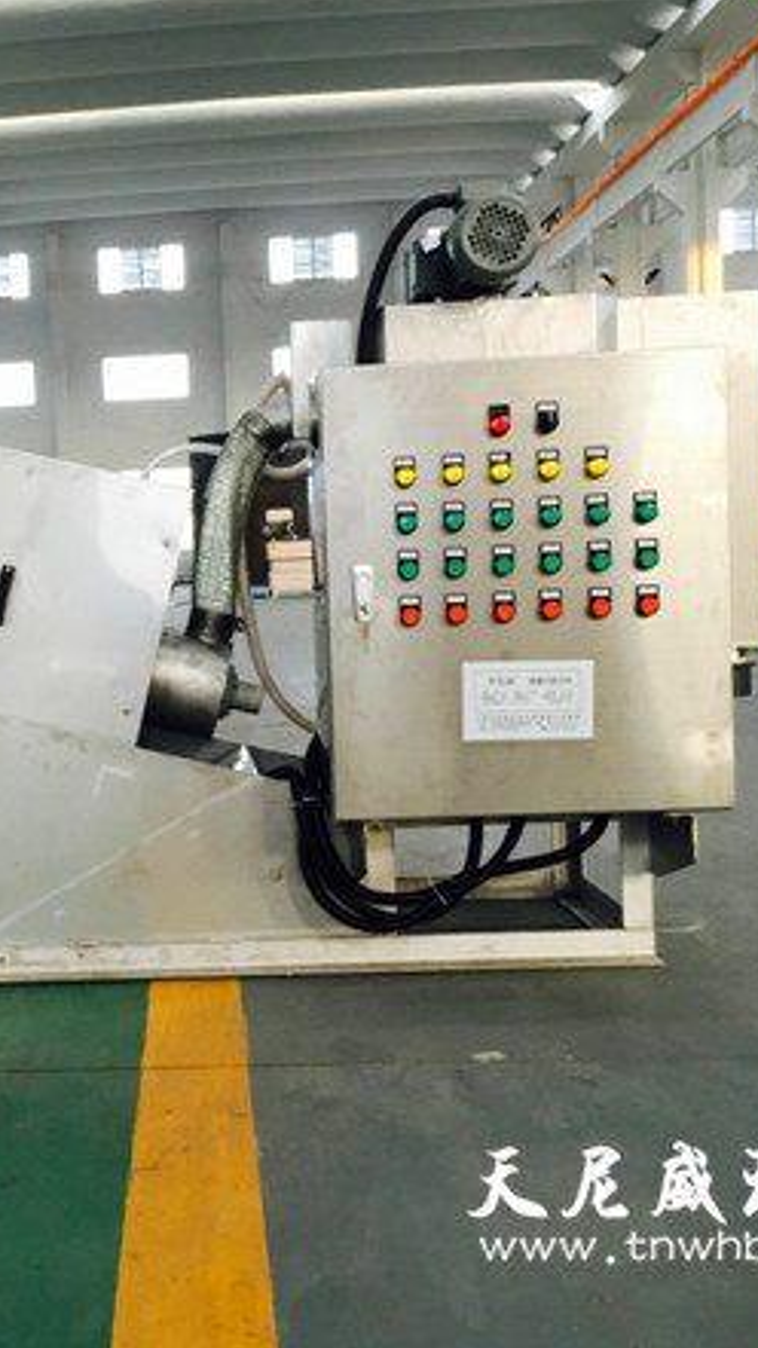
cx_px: 101
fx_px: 1537
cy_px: 669
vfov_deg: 47.4
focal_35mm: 43
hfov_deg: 26.9
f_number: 2.2
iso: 125
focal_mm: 4.15
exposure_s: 1/33
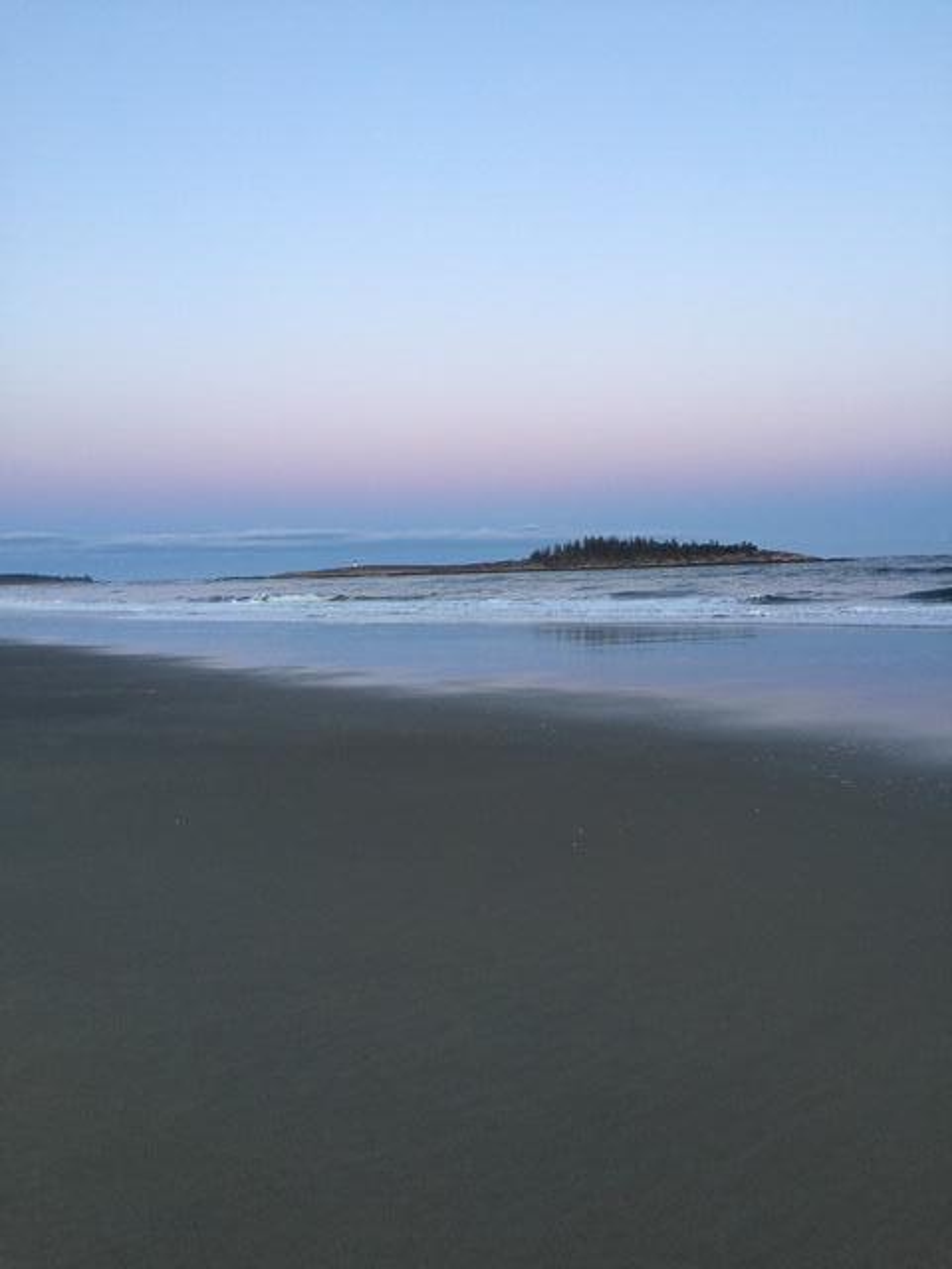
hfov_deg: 48.2
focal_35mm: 29
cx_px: 476
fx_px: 1063
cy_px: 634
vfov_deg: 61.7
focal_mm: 4.15
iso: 40
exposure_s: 1/30
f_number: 2.2
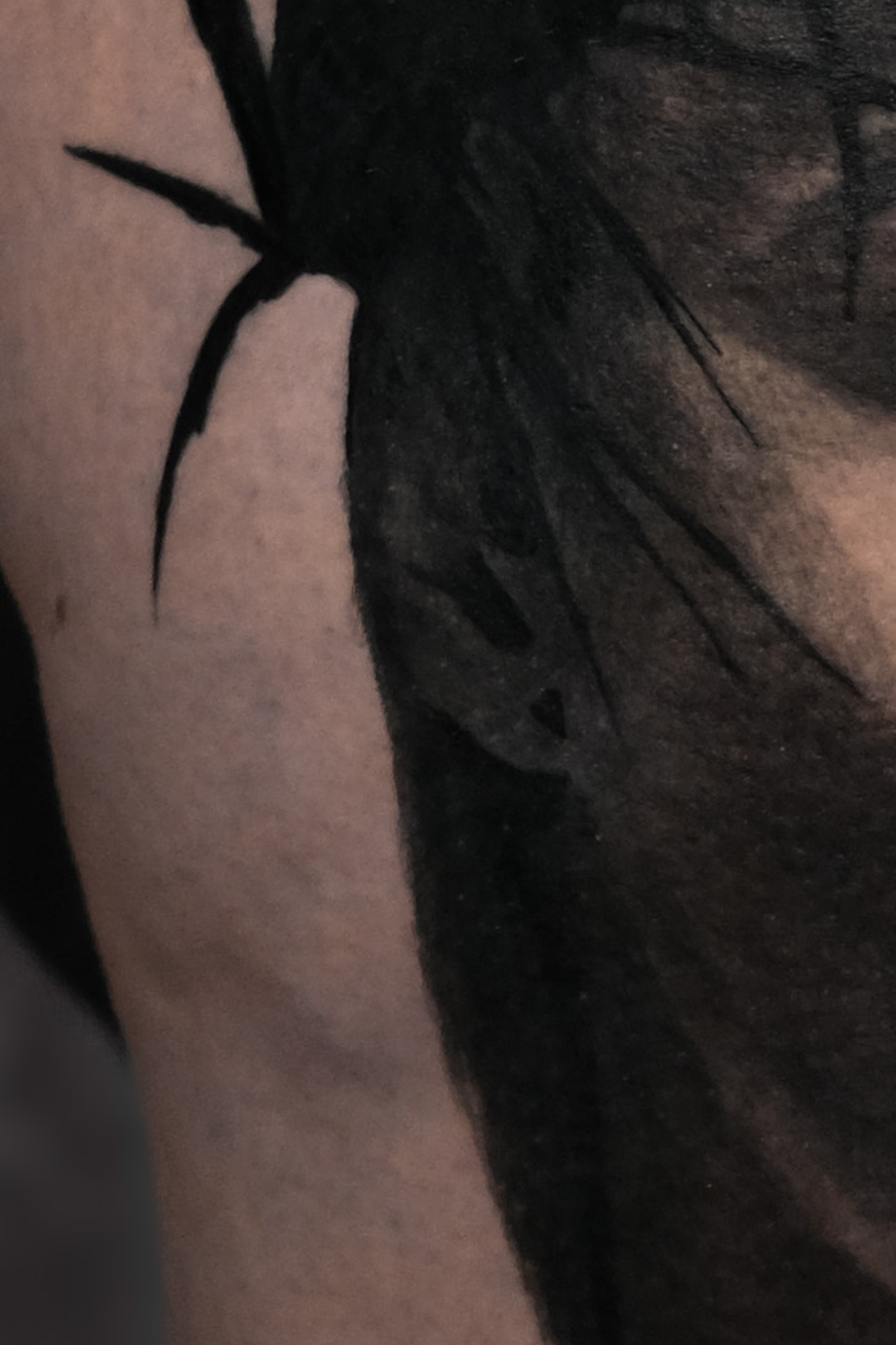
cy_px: 546
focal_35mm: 702
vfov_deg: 2.9
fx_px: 26214
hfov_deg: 2.0
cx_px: 1439
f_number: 3.2
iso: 1000
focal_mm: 80
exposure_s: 1/125
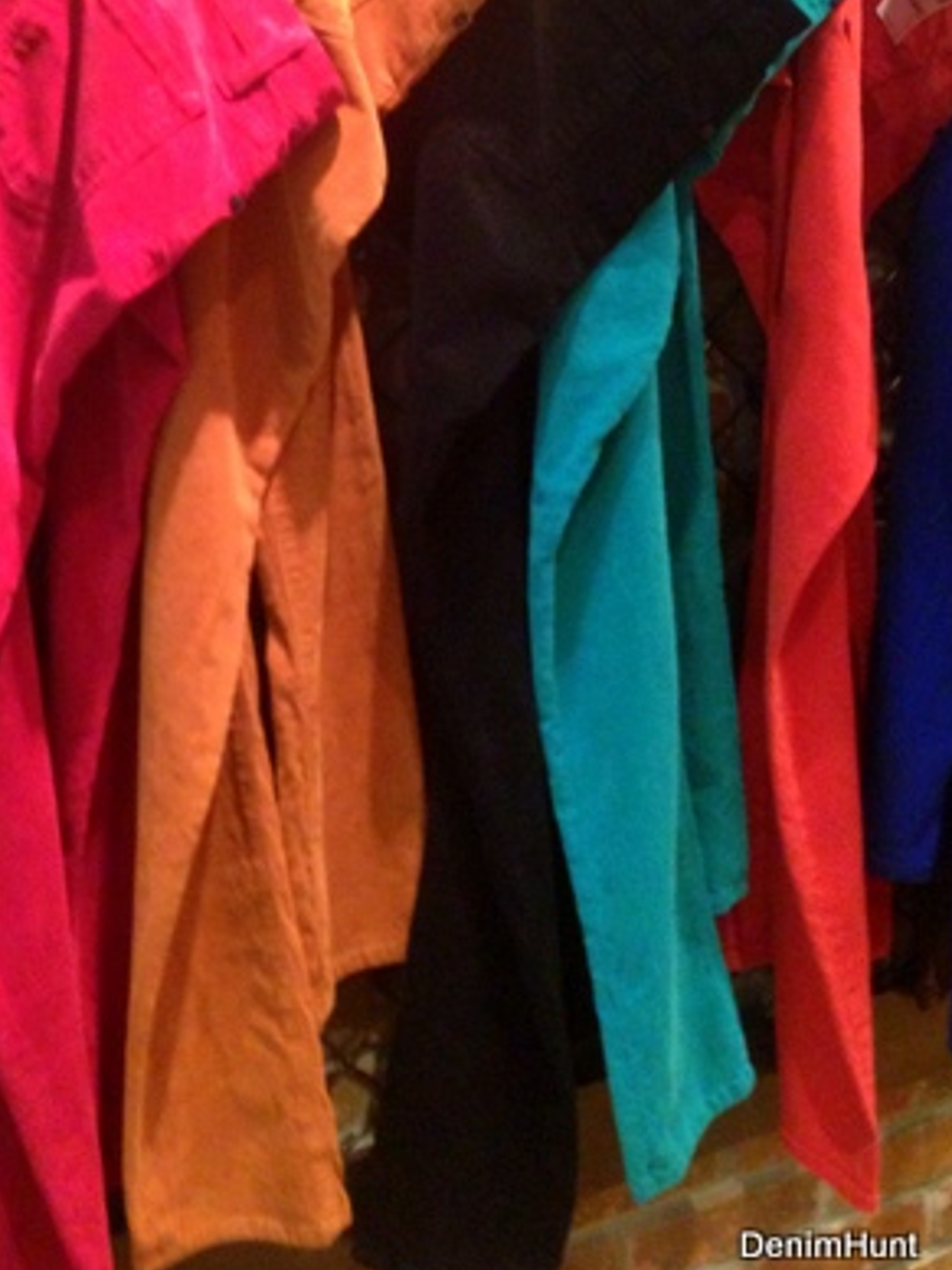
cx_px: 236
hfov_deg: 28.1
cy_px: 327
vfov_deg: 36.7
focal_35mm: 51
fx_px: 1870
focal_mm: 4.13
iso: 500
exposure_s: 1/15
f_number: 2.4
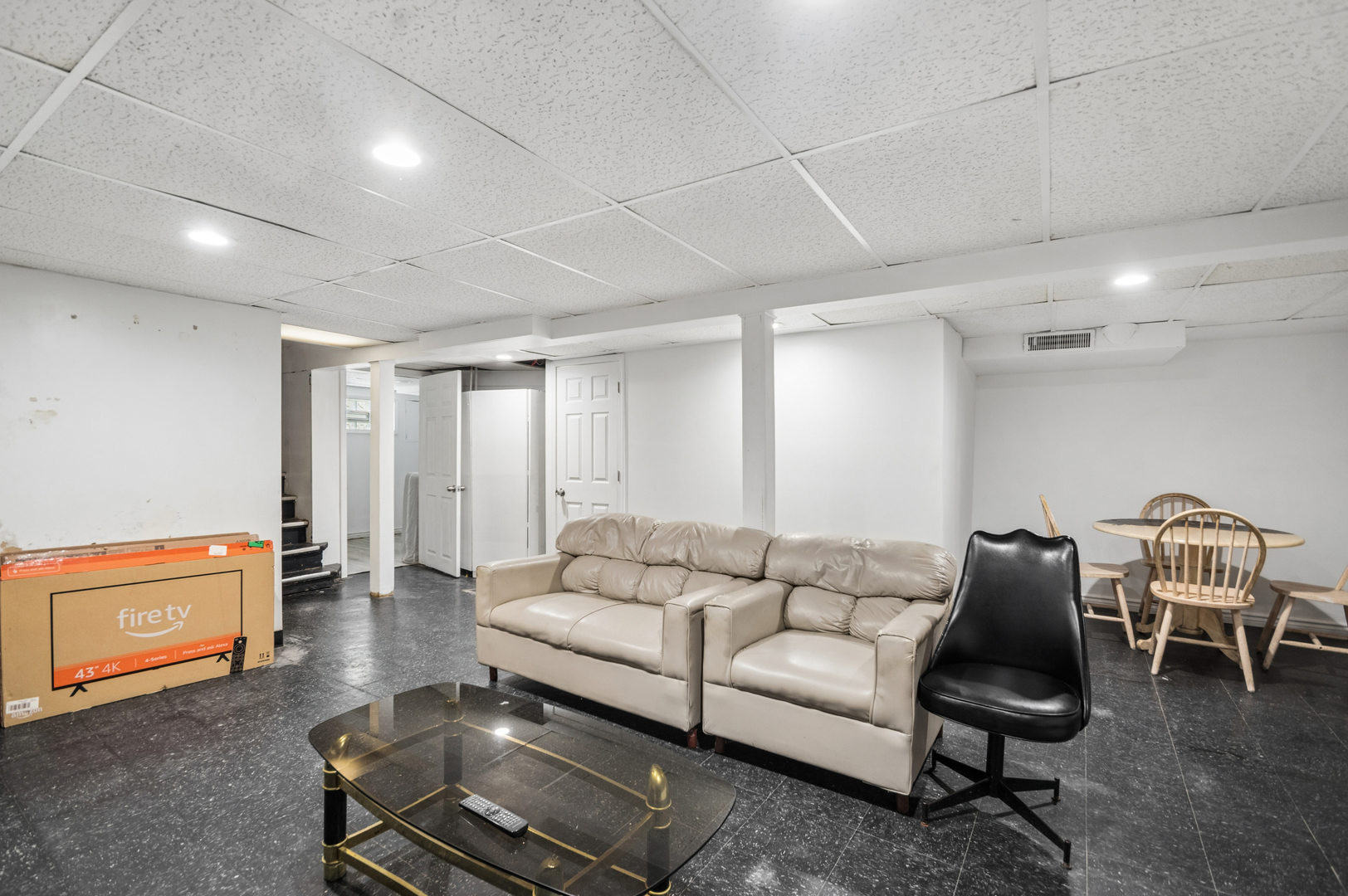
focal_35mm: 15
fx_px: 561
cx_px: 674
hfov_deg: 100.4
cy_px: 448
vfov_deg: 77.2
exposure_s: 1/6
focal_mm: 10
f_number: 8
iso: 400
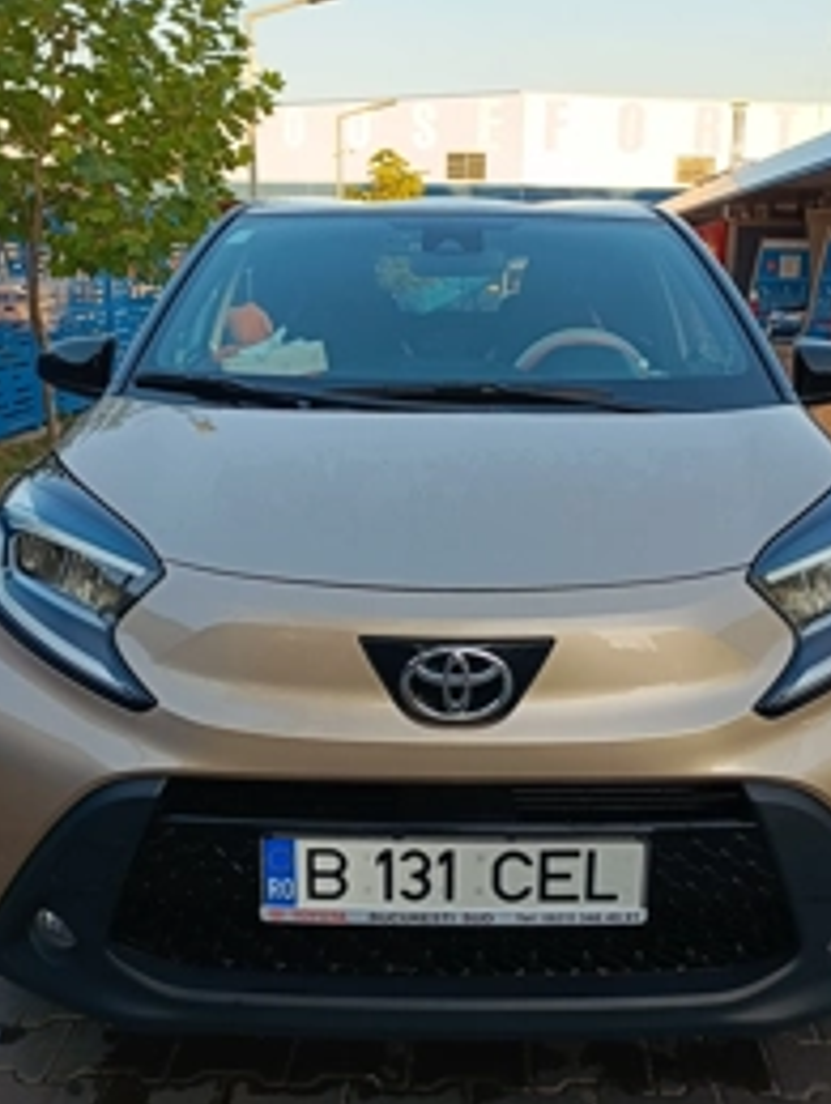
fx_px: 1181
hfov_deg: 38.7
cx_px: 452
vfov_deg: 50.0
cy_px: 601
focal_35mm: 37
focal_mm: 5.59
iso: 53
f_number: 1.88
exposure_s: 1/203
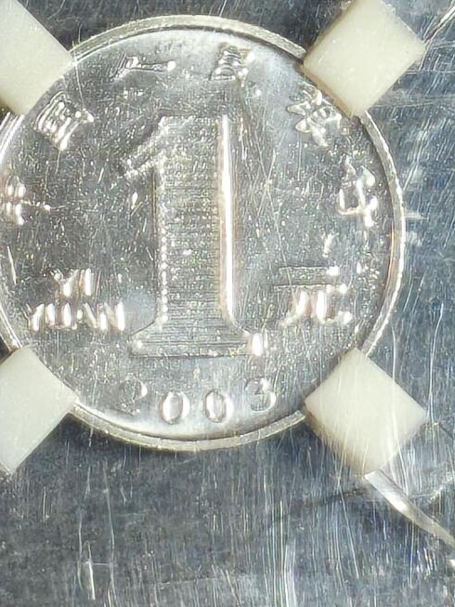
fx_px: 5168
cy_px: -26
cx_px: 247
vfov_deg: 6.7
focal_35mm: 295
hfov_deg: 5.0
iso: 50
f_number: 1.5
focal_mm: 4.94
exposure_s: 1/256
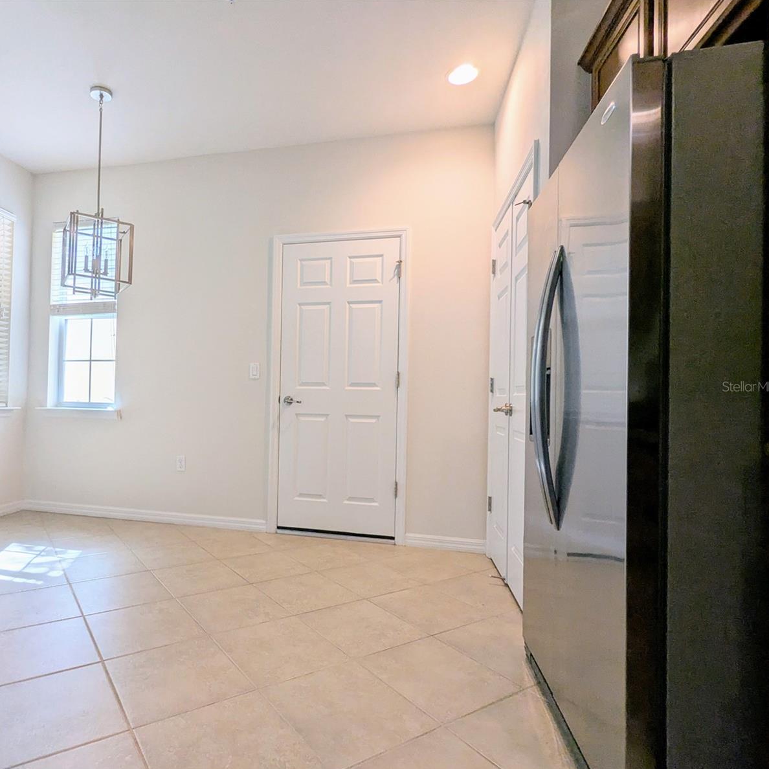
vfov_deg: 77.7
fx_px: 478
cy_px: 386
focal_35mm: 19
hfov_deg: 75.7
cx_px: 267
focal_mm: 2.35
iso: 75
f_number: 2.2
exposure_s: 1/111
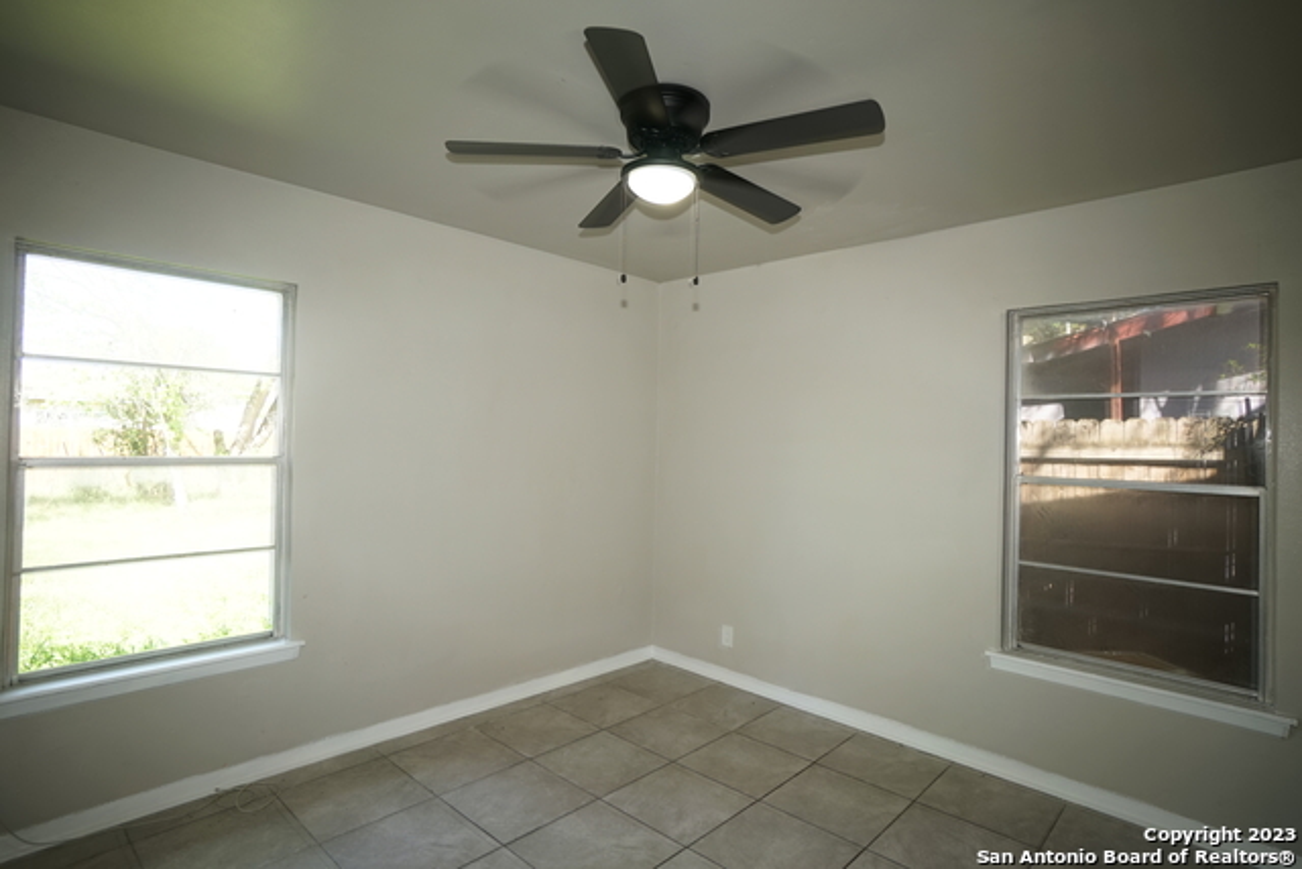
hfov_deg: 90.0
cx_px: 651
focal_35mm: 18
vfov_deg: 67.4
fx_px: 651
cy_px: 434
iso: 160
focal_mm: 12
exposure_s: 1/60
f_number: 4
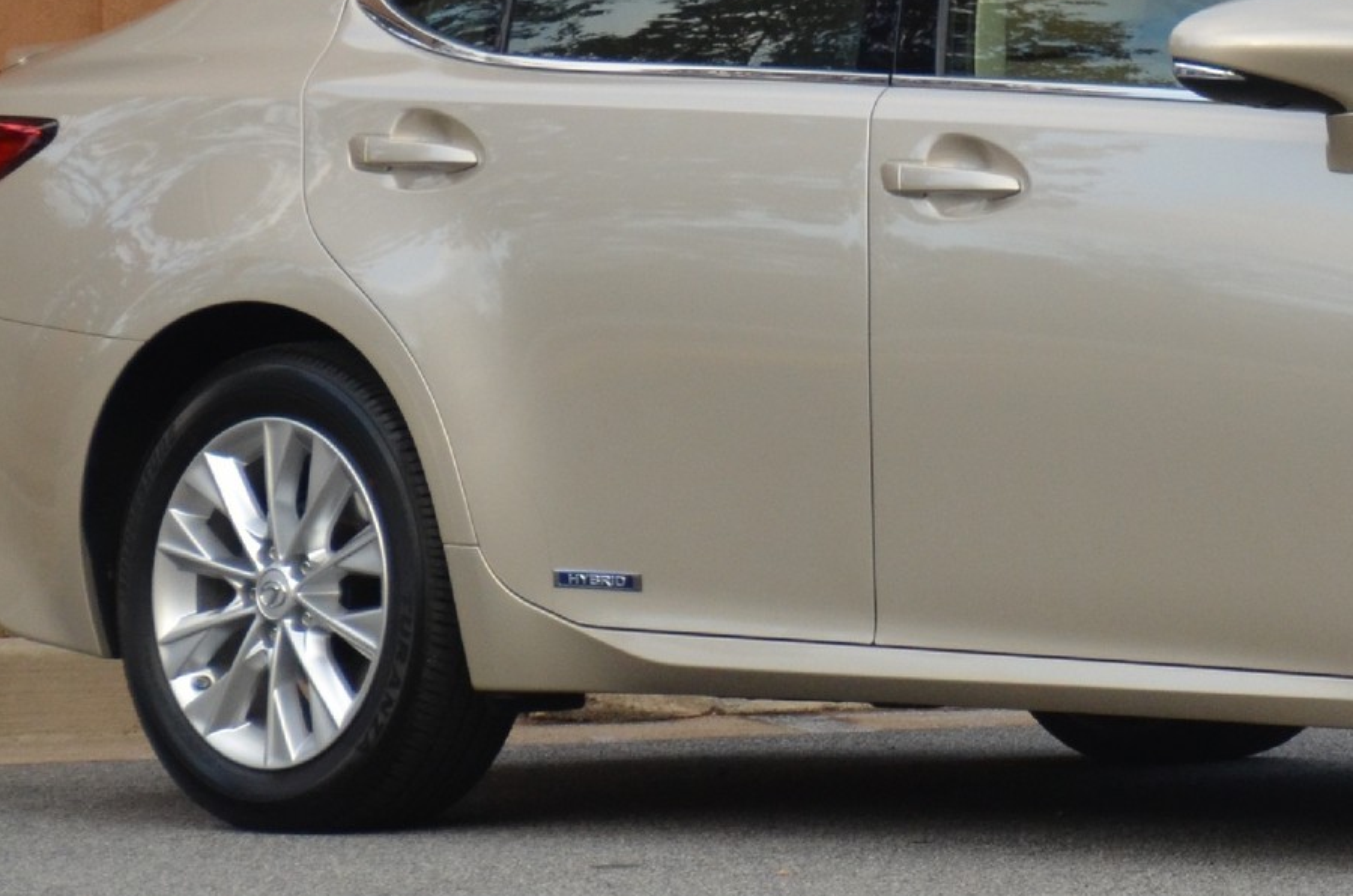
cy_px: -2
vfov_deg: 3.1
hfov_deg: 4.7
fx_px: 16404
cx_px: 1488
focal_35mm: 437
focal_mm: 105
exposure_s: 1/640
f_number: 5.3
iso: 800
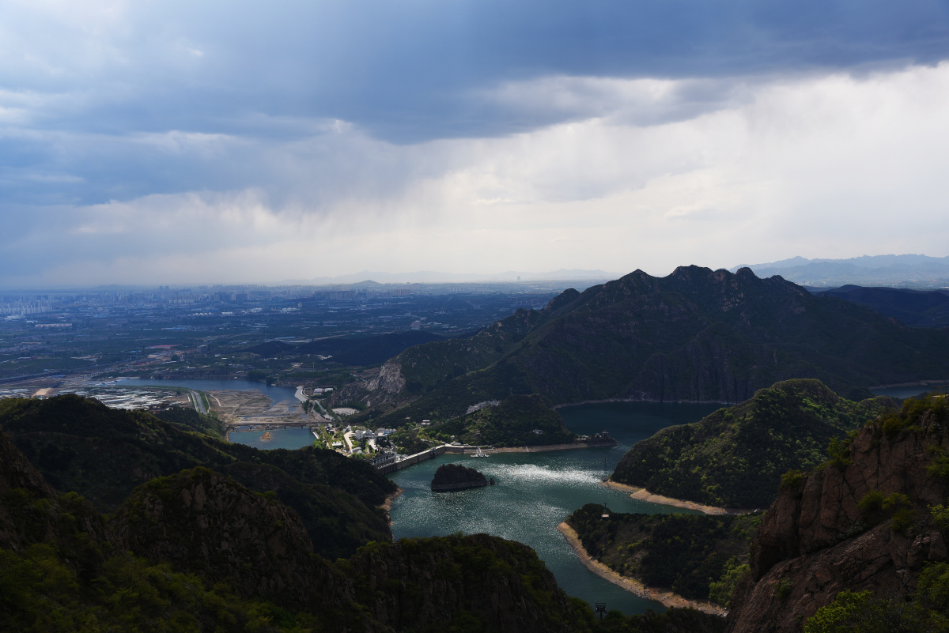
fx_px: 923
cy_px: 316
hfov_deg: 54.4
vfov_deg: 37.9
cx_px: 474
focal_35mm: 35
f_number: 8
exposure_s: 1/320
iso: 100
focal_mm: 35
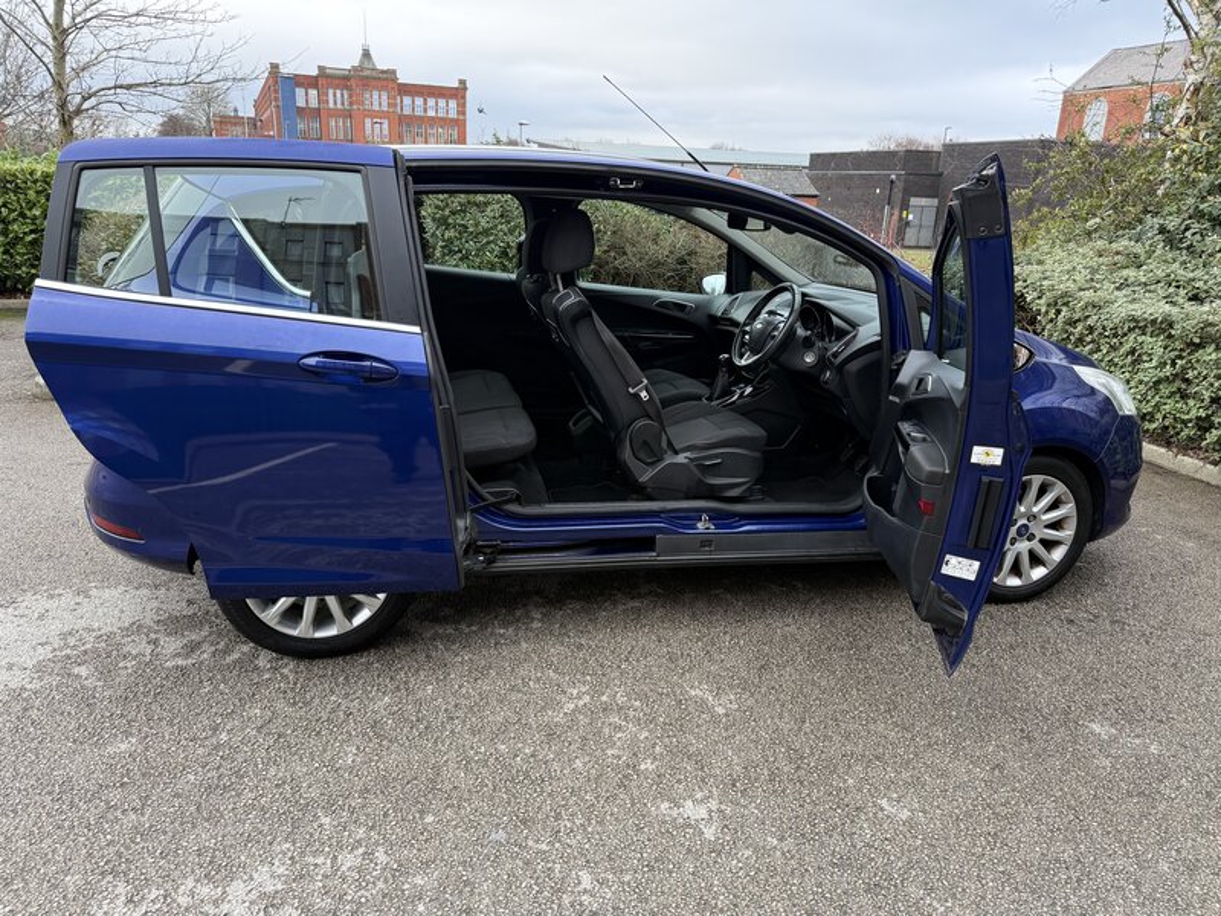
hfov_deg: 71.6
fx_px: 847
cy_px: 458
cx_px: 610
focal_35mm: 24
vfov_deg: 56.8
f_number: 1.78
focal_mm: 6.76
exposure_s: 1/163
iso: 160
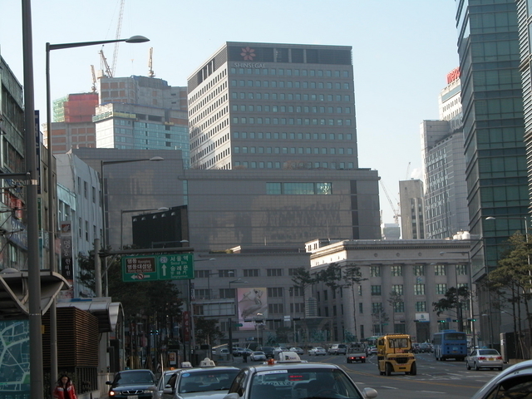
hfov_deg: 22.8
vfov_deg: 17.2
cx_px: 266
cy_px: 200
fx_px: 1322
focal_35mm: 86
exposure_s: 1/291
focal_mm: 22.3
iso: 100
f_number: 4.4
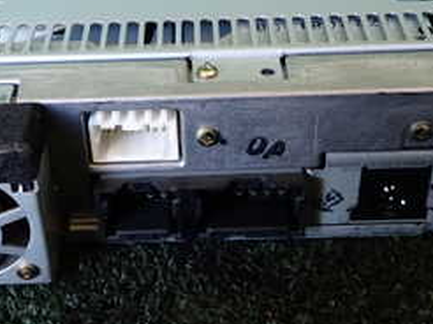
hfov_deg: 31.7
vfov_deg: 23.4
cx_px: 185
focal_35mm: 61
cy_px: 42
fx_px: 762
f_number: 2
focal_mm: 4.5
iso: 200
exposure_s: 1/50
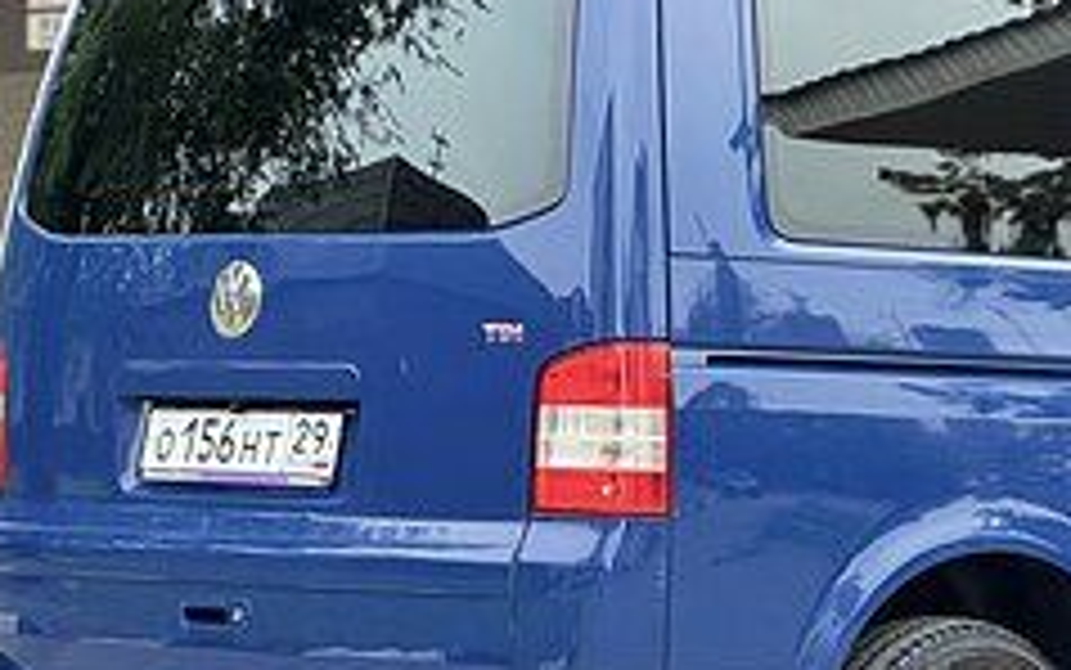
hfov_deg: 11.1
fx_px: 5490
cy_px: 378
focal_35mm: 188
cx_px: 1017
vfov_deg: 7.0
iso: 200
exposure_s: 1/70
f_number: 2.8
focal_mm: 9
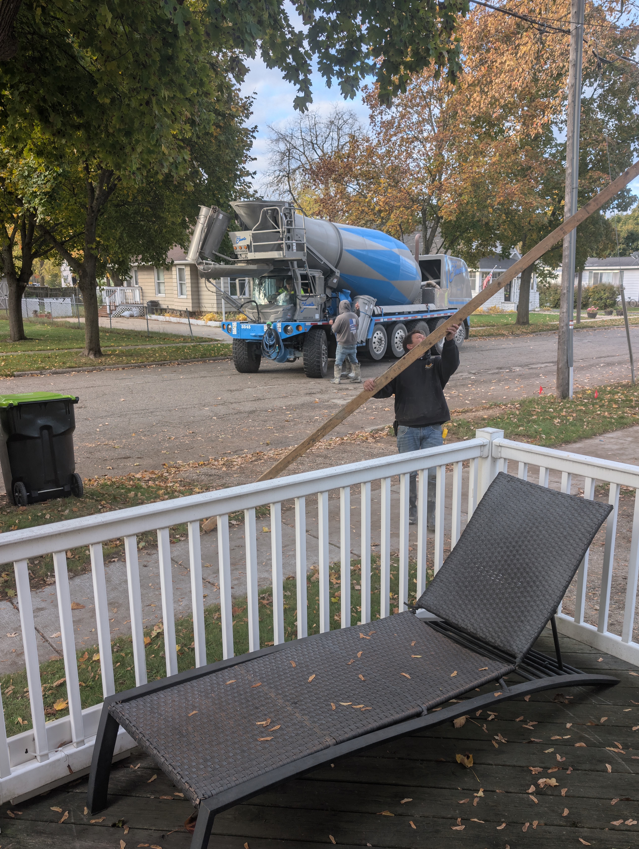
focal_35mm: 29
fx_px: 712
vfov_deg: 61.6
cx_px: 339
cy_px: 440
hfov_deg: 48.3
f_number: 1.68
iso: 28
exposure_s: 1/247
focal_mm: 6.9
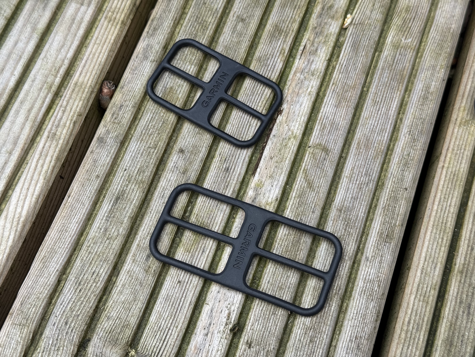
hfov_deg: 39.7
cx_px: 238
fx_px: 659
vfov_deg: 30.3
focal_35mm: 48
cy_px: 178
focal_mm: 6.76
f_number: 1.78
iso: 64
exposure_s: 1/477
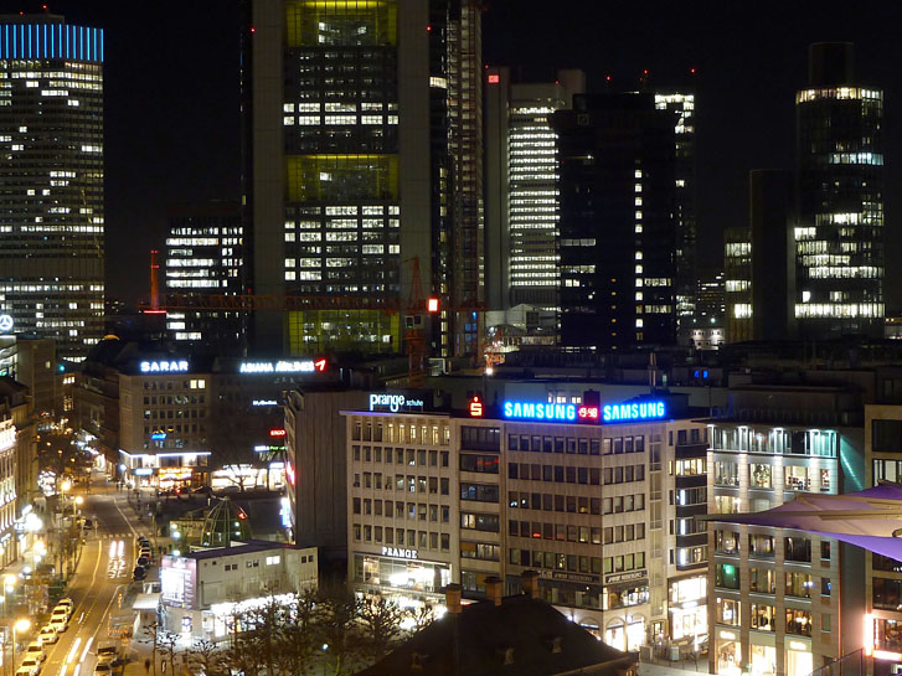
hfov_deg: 29.3
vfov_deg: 22.2
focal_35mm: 66
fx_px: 1719
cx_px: 560
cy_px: 335
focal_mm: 7.9
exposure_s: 1.6
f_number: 3.8
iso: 80
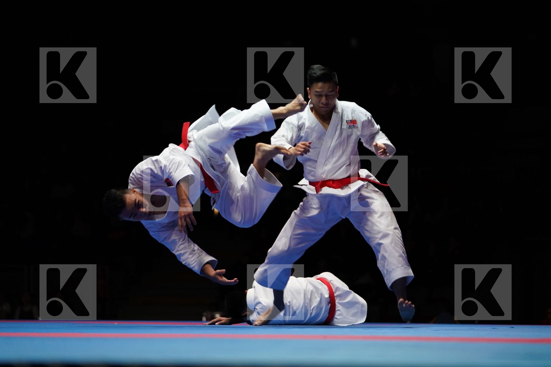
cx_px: 276
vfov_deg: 12.0
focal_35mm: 114
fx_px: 1745
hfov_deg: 17.9
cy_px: 184
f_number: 2.8
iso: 1600
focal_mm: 114
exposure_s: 1/500
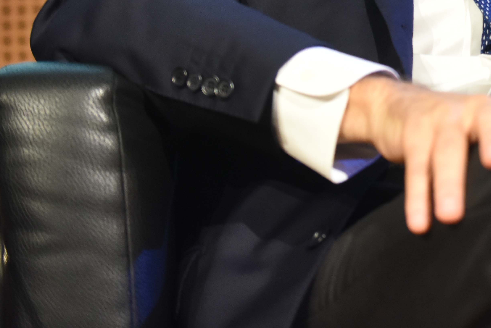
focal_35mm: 296
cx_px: 676
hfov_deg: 6.9
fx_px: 4038
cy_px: -147
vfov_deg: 4.6
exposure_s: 1/160
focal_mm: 98
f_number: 3.5
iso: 1600
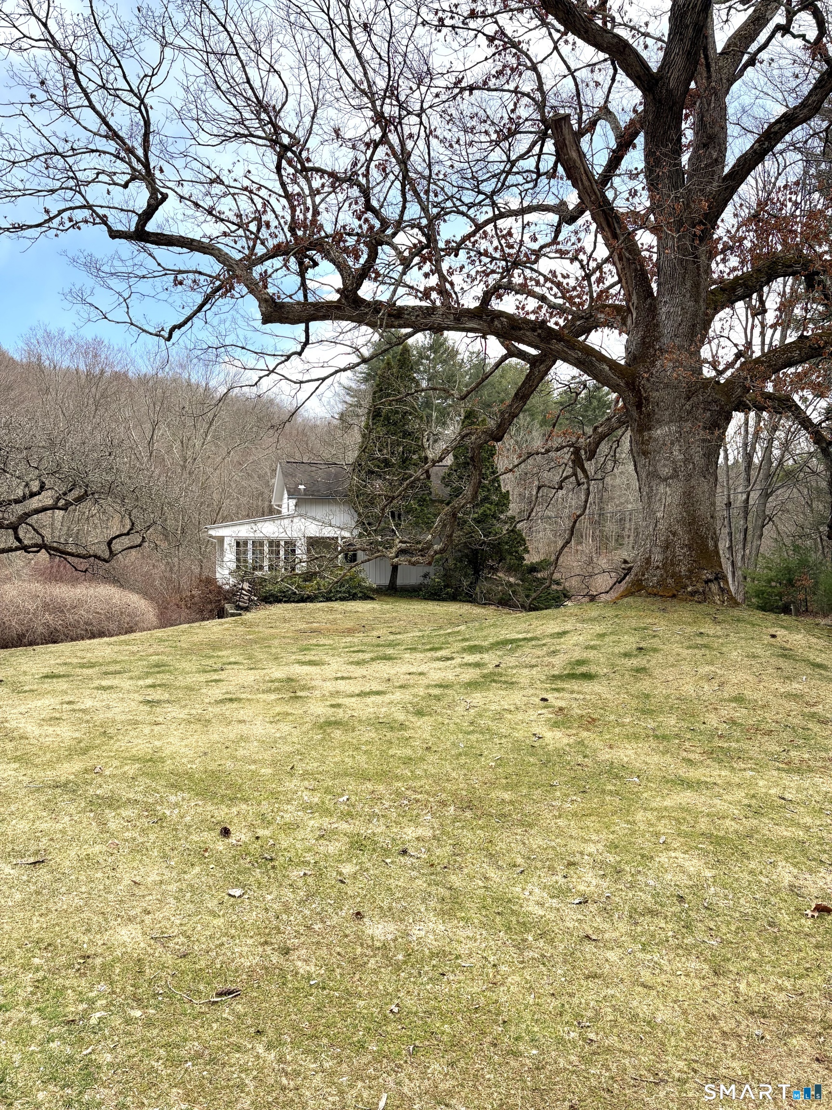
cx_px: 416
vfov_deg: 67.3
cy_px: 555
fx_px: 833
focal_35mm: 26
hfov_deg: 53.1
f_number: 1.6
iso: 50
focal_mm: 5.96
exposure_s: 1/1587
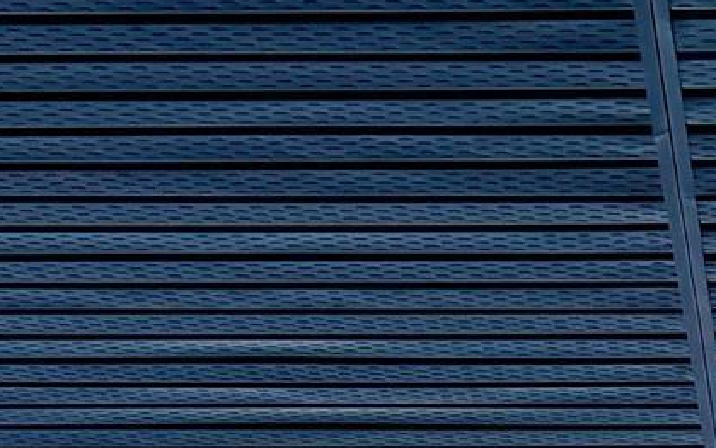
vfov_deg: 6.5
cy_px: 1341
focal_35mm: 186
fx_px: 3631
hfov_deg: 11.1
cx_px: 835
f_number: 1.78
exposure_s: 1/4950
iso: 80
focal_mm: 6.76
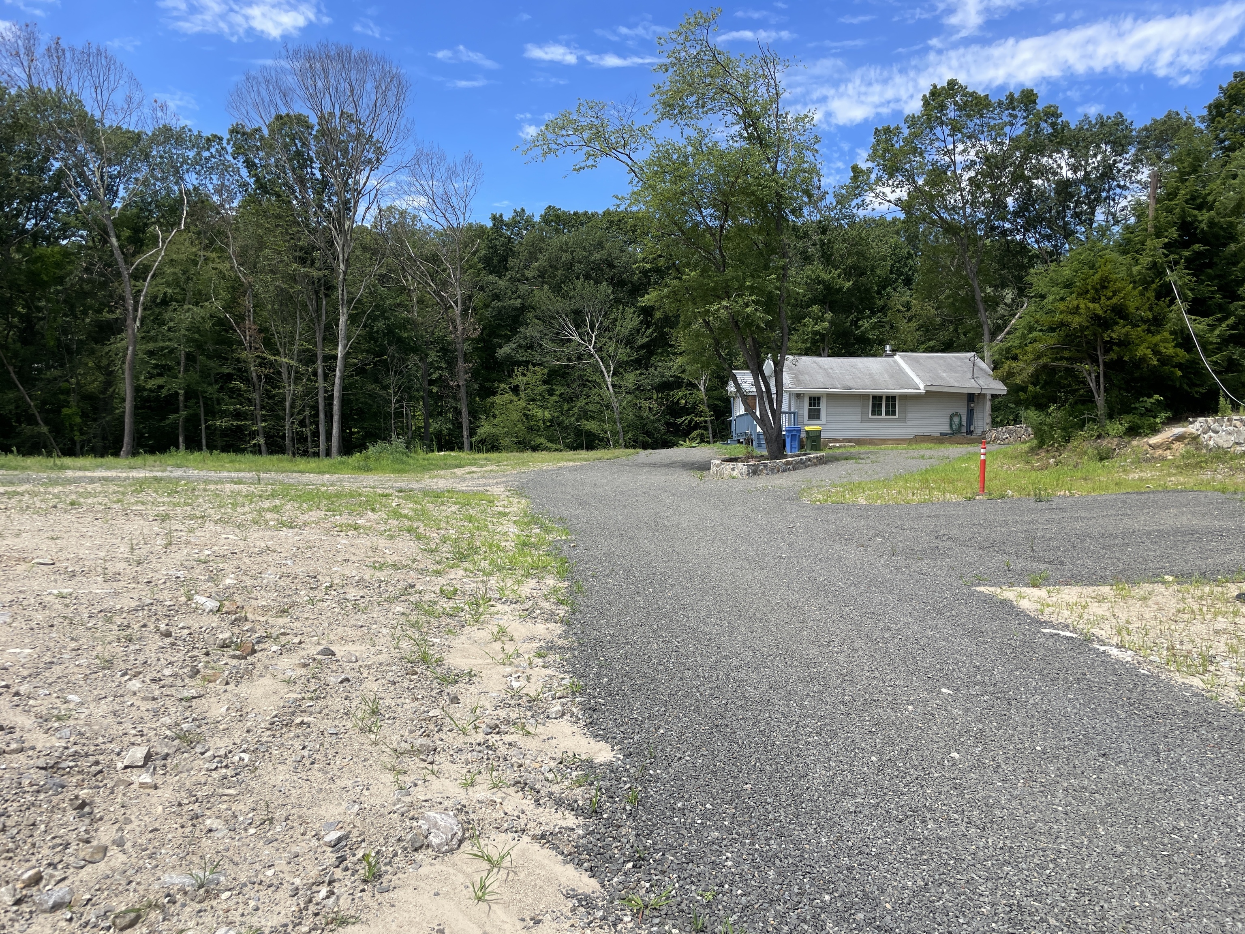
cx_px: 622
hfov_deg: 67.3
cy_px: 467
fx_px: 935
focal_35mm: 26
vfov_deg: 53.1
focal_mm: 4.2
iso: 32
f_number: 1.6
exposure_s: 1/2618
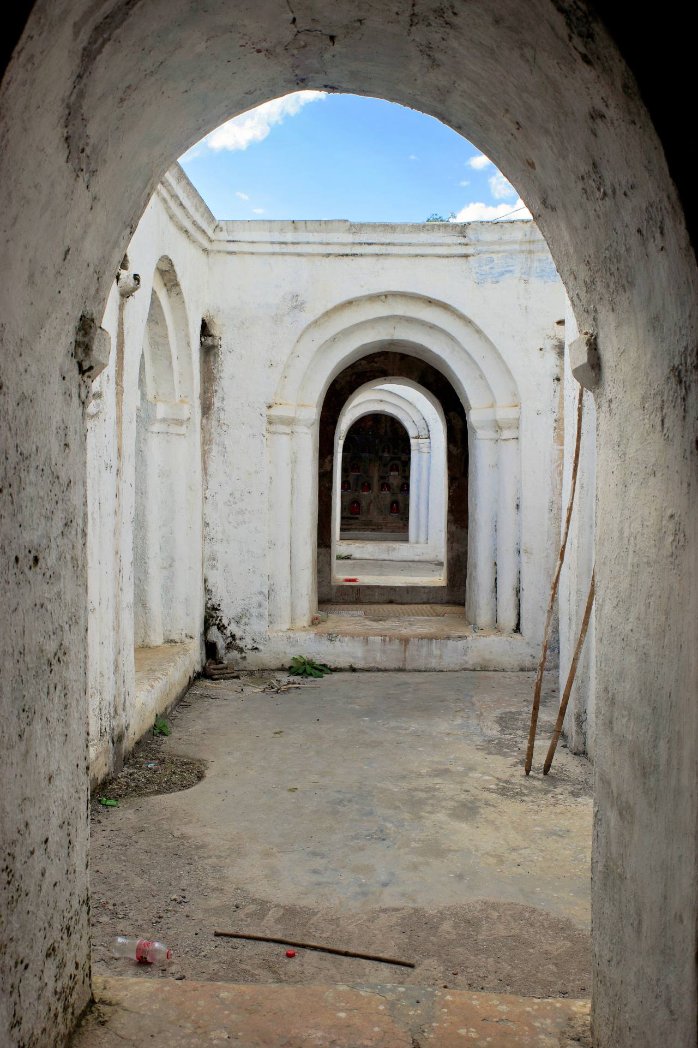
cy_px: 524
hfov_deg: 37.9
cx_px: 349
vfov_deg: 54.4
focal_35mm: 35
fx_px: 1018
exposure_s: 1/200
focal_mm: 35
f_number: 6.3
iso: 100
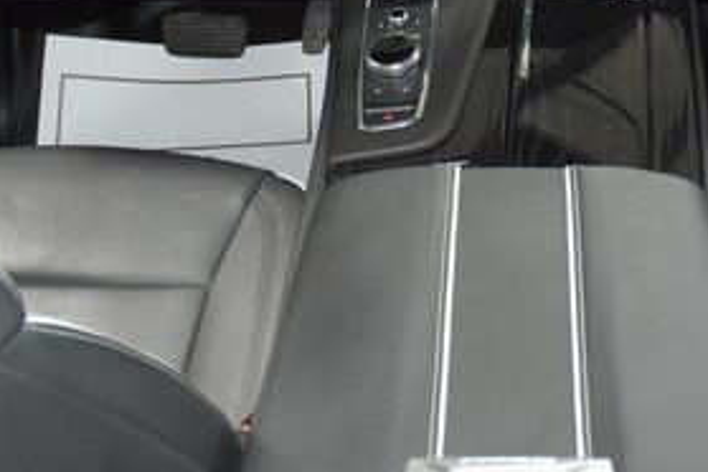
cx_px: 505
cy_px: -19
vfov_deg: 21.0
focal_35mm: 62
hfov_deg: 32.0
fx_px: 1219
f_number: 3.5
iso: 3200
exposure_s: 1/60
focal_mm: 18
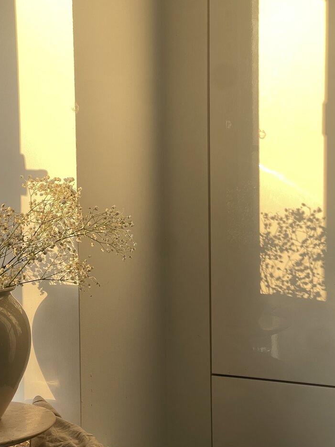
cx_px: 149
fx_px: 942
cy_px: 246
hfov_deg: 20.2
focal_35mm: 73
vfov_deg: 26.7
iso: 20
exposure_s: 1/115
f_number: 2.2
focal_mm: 7.5
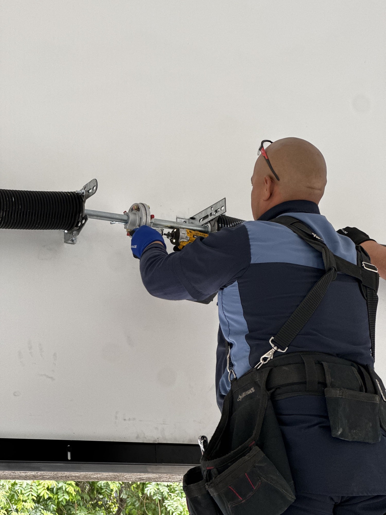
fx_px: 1145
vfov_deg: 25.3
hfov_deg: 19.1
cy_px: 258
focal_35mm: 77
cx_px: 193
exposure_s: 1/99
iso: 80
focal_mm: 9
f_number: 2.8
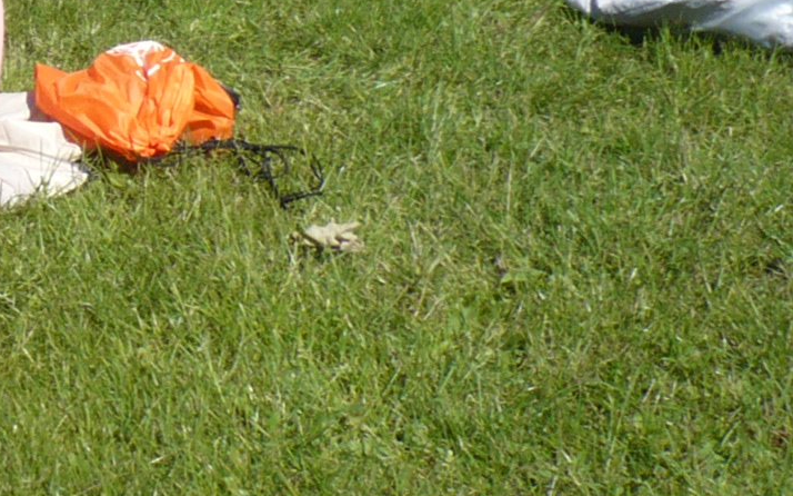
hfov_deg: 14.4
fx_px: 2874
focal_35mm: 133
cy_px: -420
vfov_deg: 9.4
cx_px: -485
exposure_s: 1/200
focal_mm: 5.8
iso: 100
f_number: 8
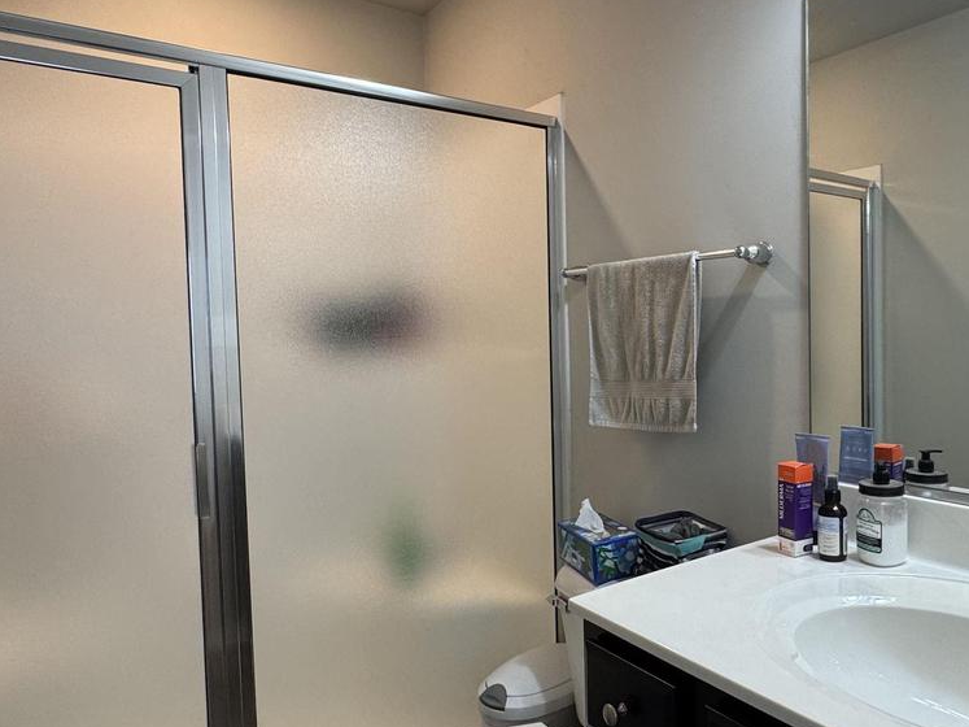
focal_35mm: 27
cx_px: 641
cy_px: 356
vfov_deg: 51.3
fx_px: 756
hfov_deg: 63.8
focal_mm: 2.22
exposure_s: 1/120
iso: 160
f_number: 2.2
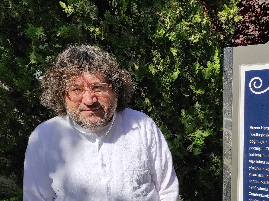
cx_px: 219
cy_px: 169
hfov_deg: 39.5
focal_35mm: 46
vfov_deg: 30.5
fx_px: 357
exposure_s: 1/3365
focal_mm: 5.43
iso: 100
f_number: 1.89
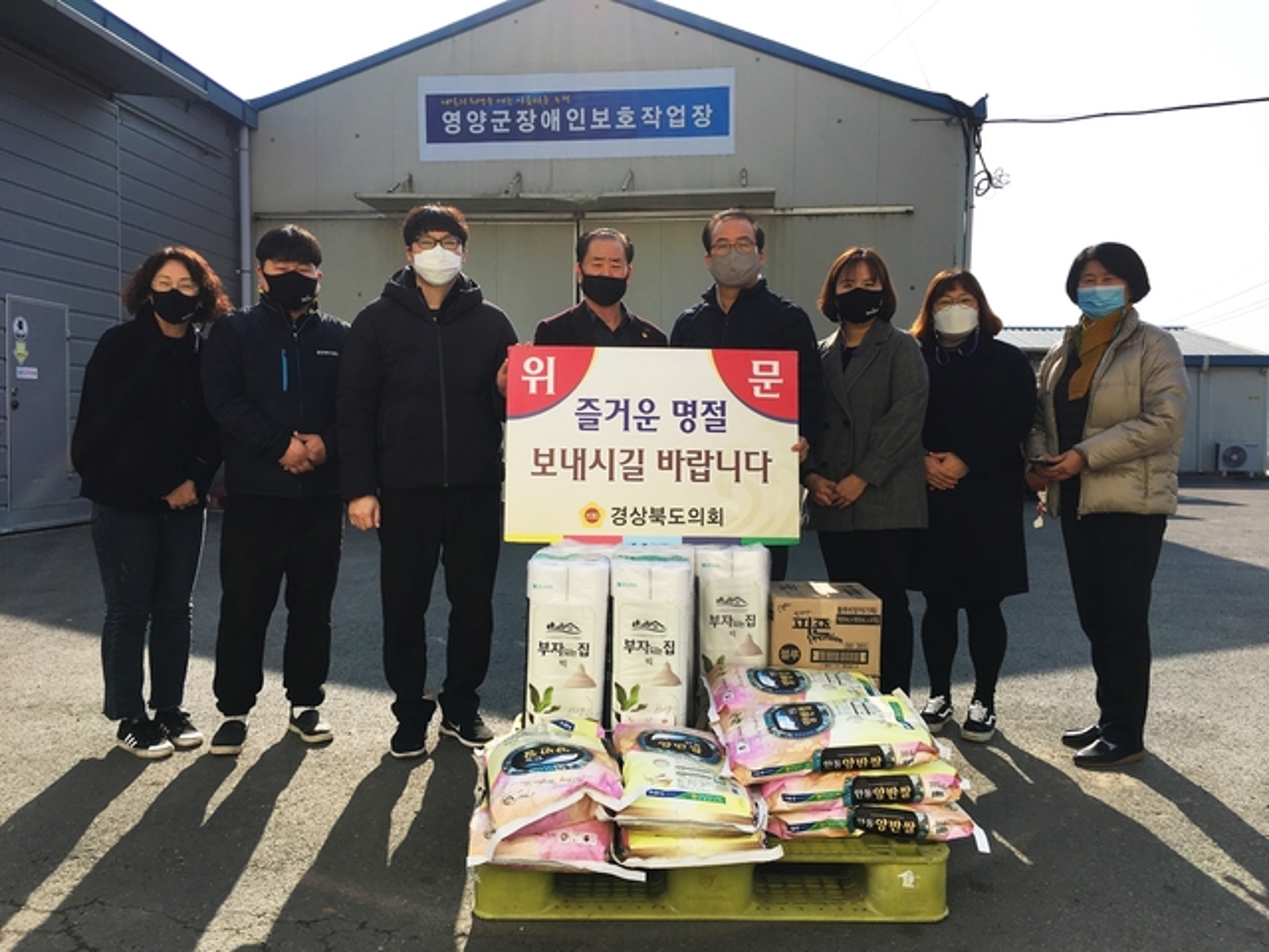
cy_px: 476
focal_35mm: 29
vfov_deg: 48.2
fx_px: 1063
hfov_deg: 61.7
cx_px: 634
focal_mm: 4.15
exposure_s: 1/1672
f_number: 2.2
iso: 25
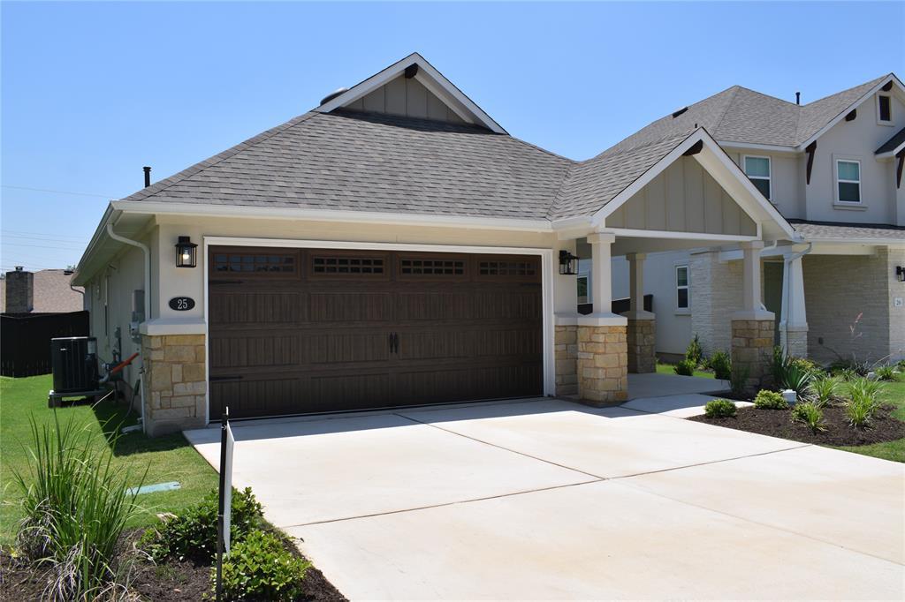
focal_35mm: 27
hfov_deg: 67.4
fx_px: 678
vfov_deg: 47.9
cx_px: 452
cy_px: 301
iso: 200
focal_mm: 18
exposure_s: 1/500
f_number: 11
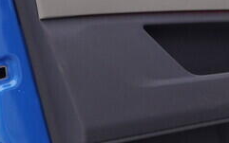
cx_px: 435
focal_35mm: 156
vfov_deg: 8.4
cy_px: -11
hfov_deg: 12.1
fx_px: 974
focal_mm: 24
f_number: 3.5
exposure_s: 1/60
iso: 125
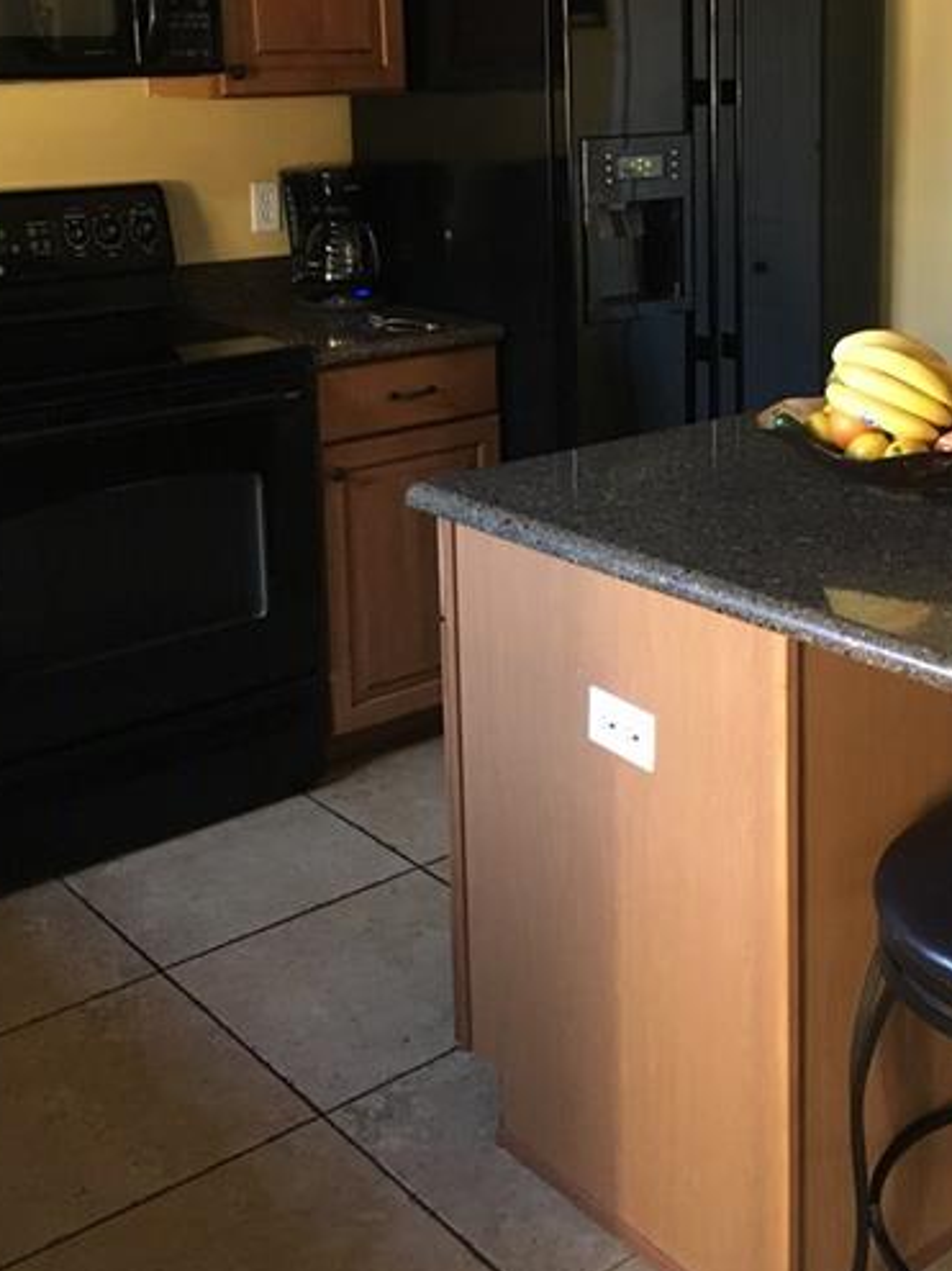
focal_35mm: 45
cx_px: 618
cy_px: 385
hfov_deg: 32.0
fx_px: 1651
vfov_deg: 41.3
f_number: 2.2
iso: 200
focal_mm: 4.15
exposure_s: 1/30
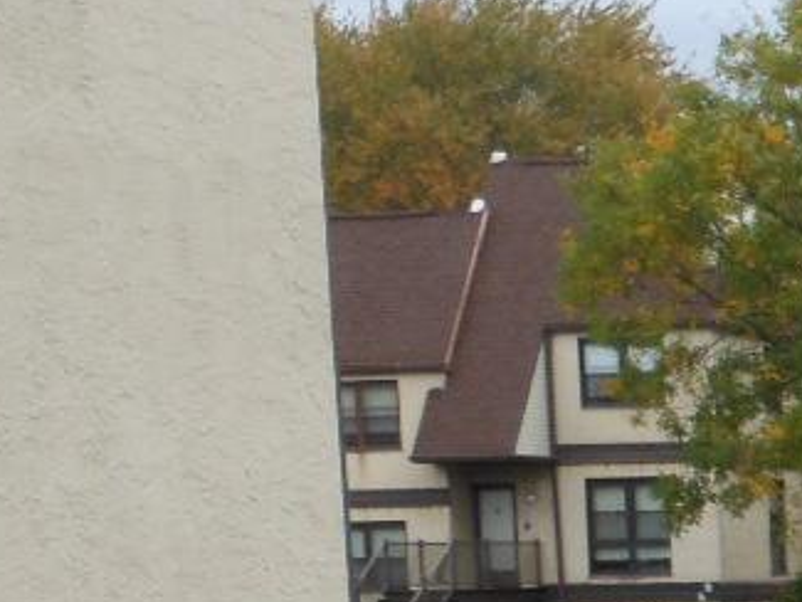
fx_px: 2874
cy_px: 1002
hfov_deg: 14.5
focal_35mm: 124
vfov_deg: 11.3
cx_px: 1308
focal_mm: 5
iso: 80
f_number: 3.7
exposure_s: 1/160
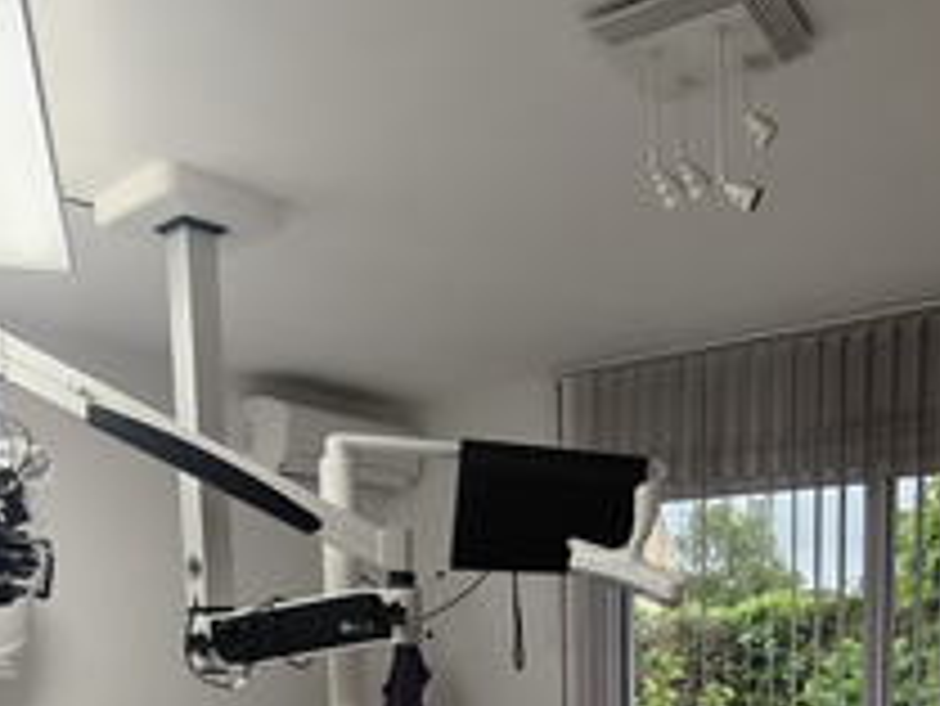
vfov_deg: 34.1
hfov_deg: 50.1
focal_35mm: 37
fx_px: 1005
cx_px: 499
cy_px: 758
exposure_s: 1/100
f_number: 2
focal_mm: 2.3
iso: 64
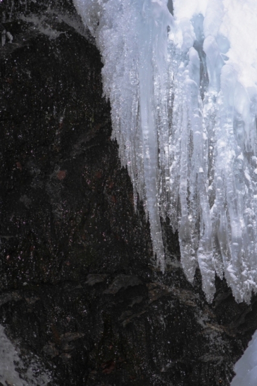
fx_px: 1691
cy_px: 193
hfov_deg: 8.7
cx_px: 128
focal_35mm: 158
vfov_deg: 13.1
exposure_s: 1/250
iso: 160
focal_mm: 105
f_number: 4.5
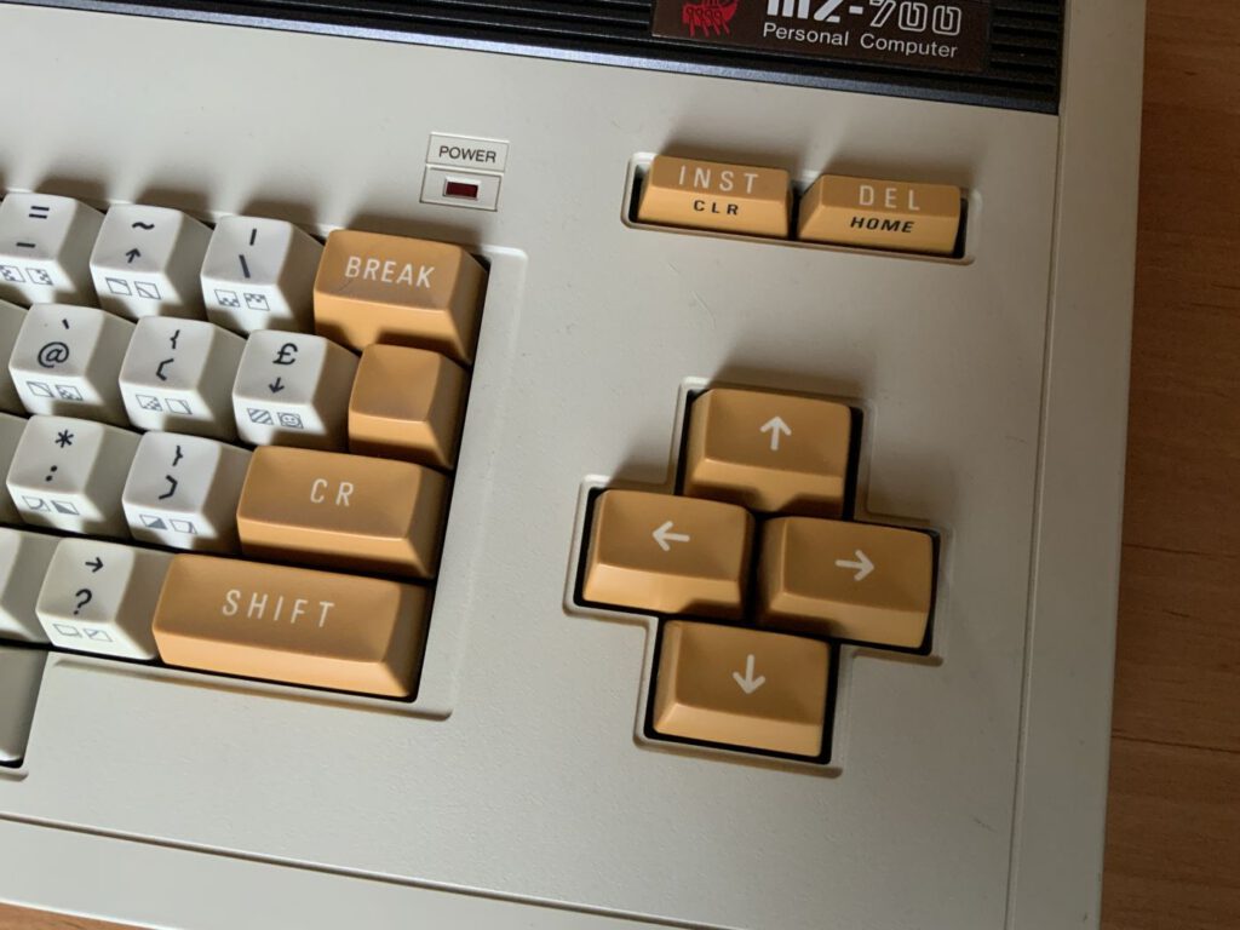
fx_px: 1039
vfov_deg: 48.2
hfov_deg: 61.7
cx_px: 620
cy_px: 465
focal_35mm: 29
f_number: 1.8
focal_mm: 3
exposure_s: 1/60
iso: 250
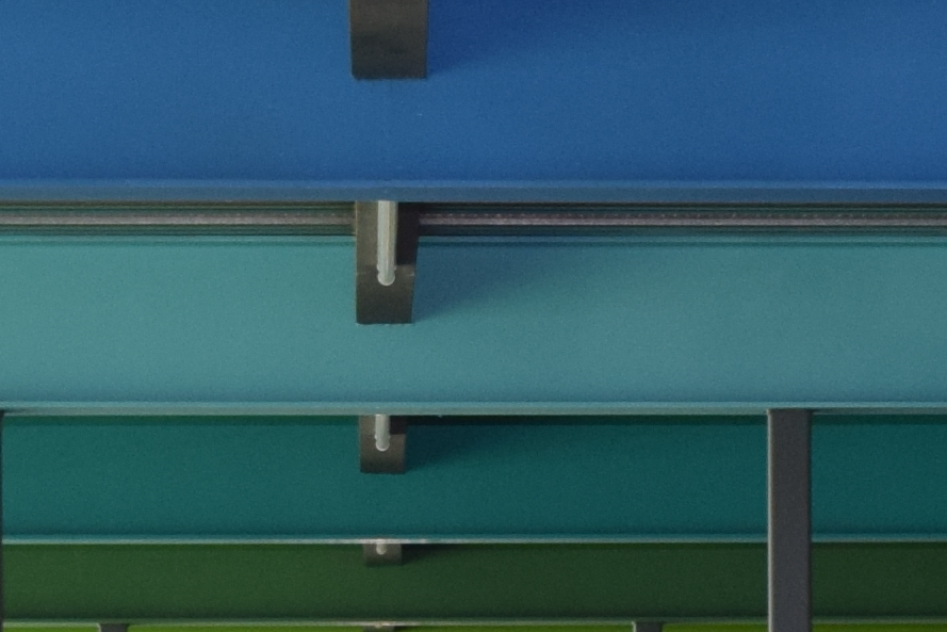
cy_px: 1429
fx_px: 6393
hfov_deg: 8.4
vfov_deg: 5.5
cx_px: 886
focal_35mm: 243
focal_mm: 24
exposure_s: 1/125
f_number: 5.6
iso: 360
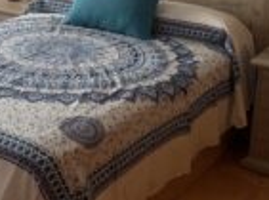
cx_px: 34
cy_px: 15
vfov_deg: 19.4
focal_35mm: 74
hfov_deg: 25.7
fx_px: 574
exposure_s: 1/122
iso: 125
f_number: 1.6
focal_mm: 5.96
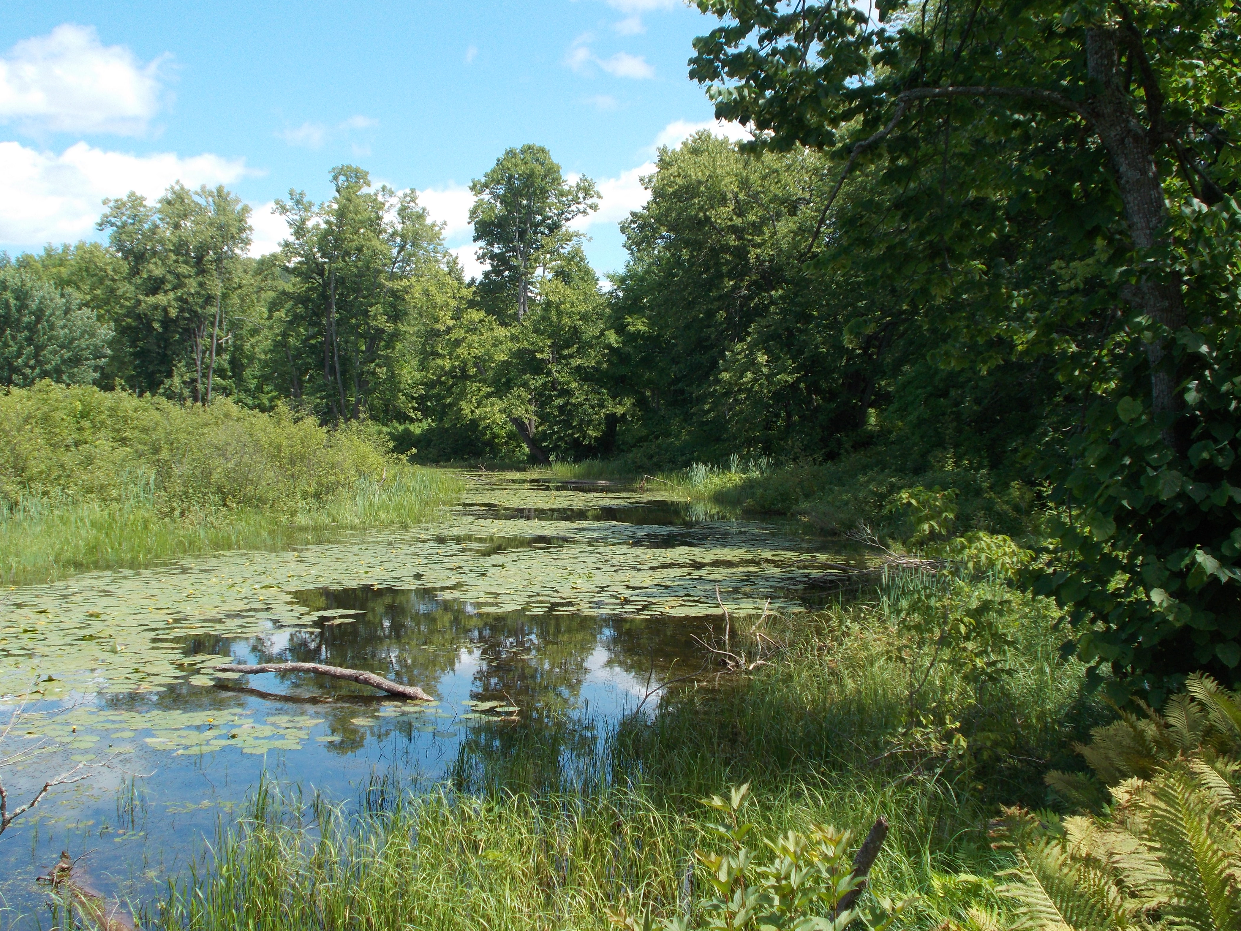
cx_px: 565
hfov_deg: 43.8
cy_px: 431
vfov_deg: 33.6
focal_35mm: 43
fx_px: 1542
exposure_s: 1/320
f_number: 3.9
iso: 80
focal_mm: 6.9
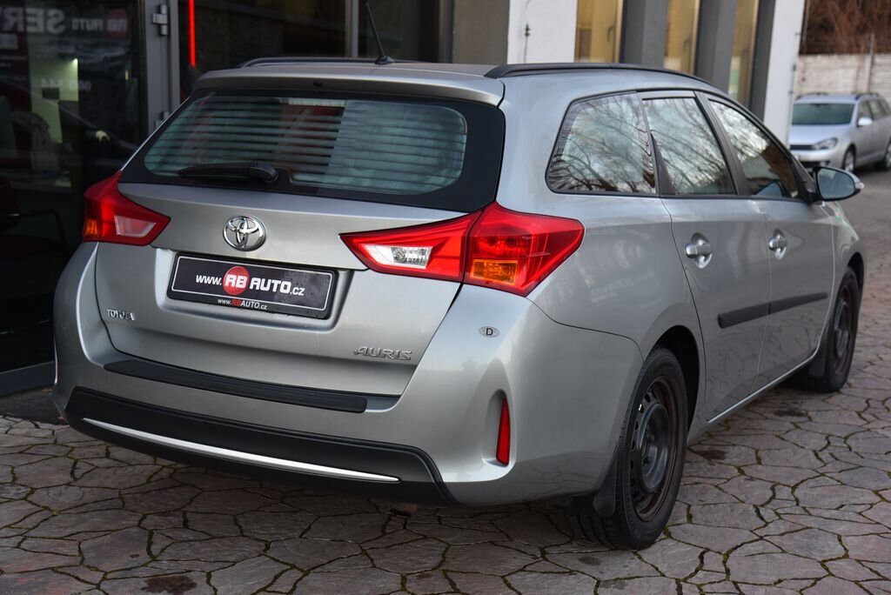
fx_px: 1238
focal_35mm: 50
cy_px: 298
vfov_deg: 27.0
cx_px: 446
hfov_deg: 39.6
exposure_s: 1/80
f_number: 4.5
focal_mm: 50
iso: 500
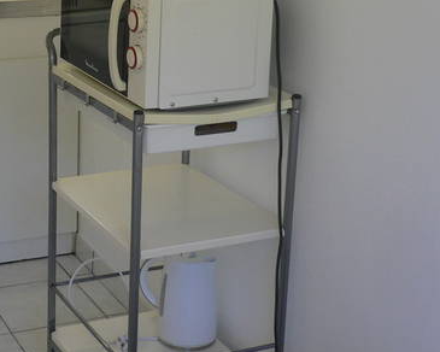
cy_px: 57
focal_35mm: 74
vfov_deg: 20.4
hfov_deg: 25.0
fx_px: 964
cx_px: 49
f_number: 2.8
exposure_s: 1/30
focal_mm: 5.8
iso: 100
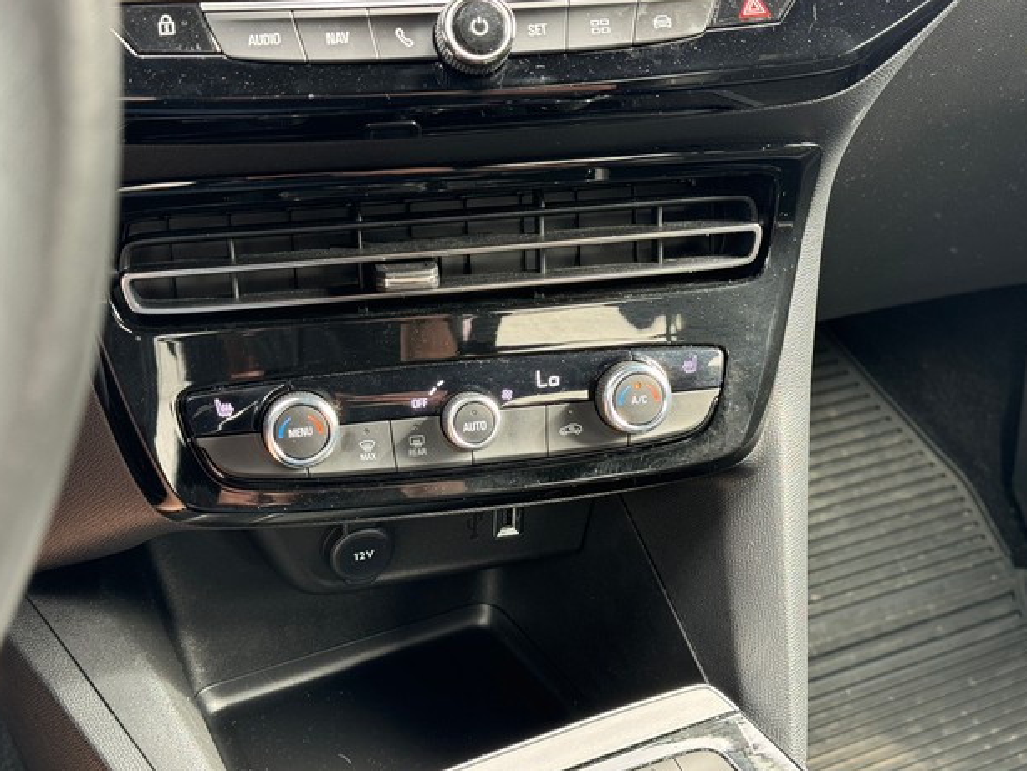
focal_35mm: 50
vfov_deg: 29.1
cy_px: 385
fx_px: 1484
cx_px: 517
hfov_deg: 38.2
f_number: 1.78
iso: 250
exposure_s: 1/56
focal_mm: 6.76
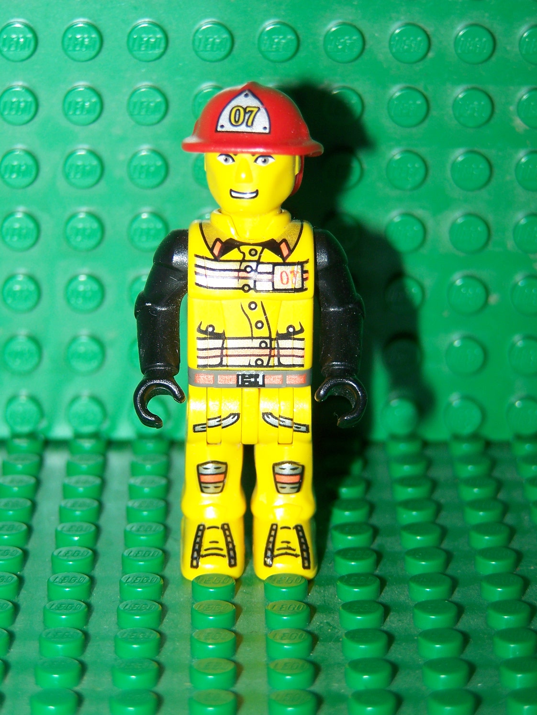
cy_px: 358
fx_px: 2648
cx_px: 268
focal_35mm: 128
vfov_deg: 15.4
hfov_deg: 11.6
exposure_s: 1/100
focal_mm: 21.2
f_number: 3.2
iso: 80
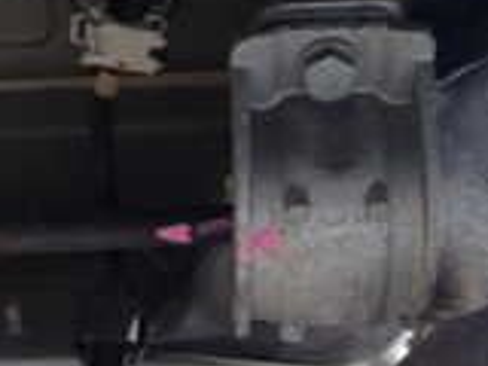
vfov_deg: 14.4
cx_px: 204
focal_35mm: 94
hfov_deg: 20.8
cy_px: 592
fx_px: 1325
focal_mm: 4.5
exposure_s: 1/40
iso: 200
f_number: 2
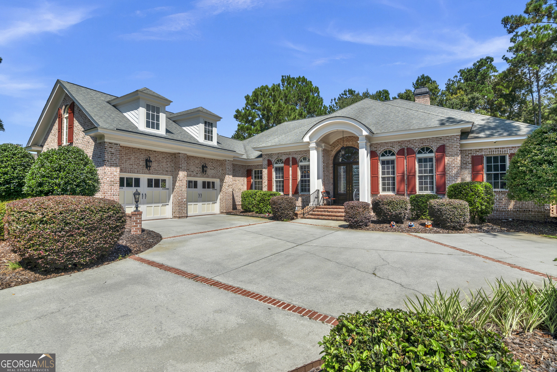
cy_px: 186
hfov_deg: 95.0
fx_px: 255
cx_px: 278
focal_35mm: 16
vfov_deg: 72.1
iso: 100
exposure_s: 1/1000
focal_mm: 11
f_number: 7.1
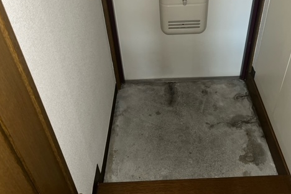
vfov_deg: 35.7
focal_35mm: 37
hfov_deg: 51.6
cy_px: 71
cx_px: 174
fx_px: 299
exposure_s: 1/10
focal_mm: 5.1
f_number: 1.6
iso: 80
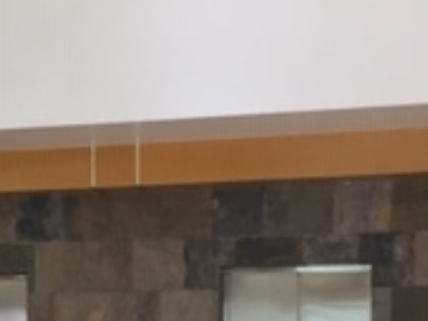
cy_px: 473
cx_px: 56
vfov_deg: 12.9
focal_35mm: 109
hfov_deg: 17.8
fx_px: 1348
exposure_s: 1/30
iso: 50
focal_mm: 4.15
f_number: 2.2
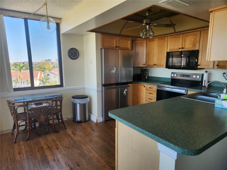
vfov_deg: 58.9
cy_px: 85
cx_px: 114
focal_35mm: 23
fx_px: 151
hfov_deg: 73.9
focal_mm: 5.4
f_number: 1.8
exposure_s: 1/180
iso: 64
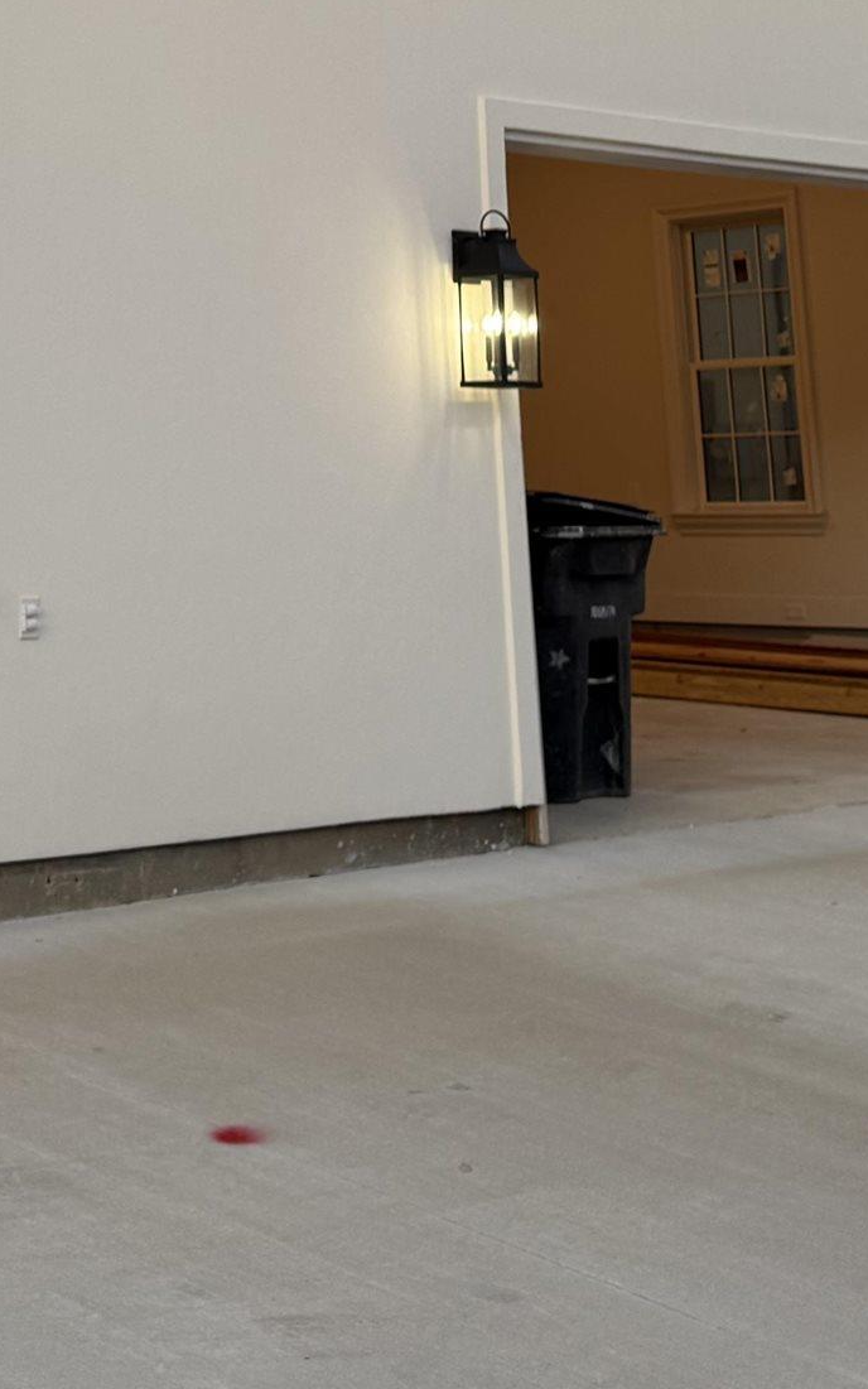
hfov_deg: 17.8
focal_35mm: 71
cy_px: 26
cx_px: -47
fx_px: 2688
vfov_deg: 27.4
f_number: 1.78
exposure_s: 1/130
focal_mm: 6.76
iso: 50
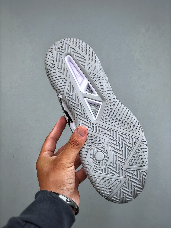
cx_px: 86
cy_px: 114
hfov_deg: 25.7
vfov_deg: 33.8
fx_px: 375
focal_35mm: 57
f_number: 2.8
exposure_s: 1/100
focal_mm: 6.6
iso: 32
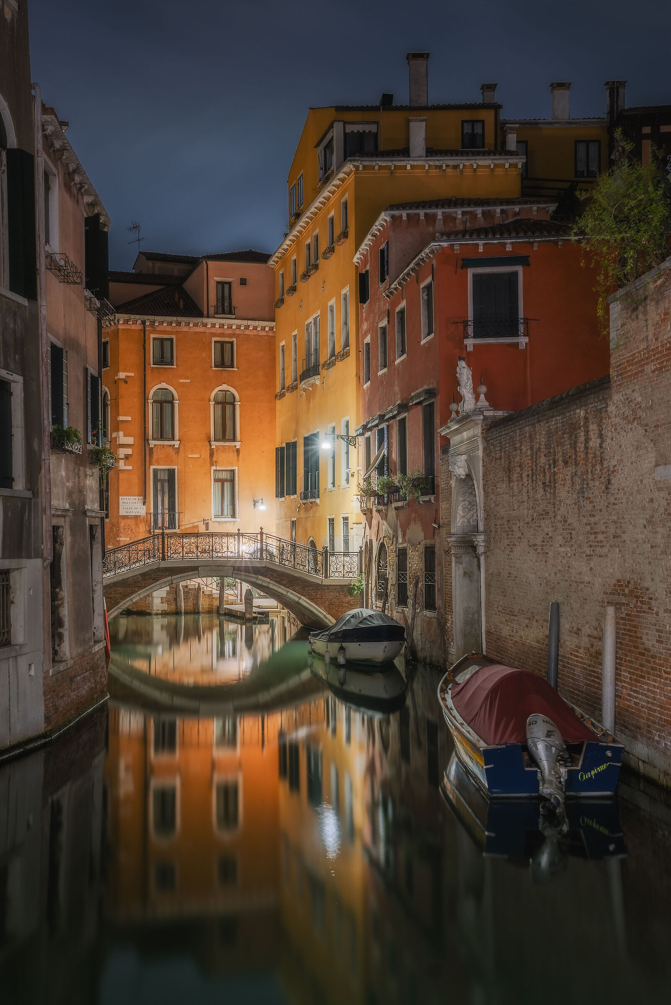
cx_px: 336
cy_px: 502
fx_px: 1118
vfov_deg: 48.5
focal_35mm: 40
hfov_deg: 33.4
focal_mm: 40
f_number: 5.6
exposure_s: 30
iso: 400
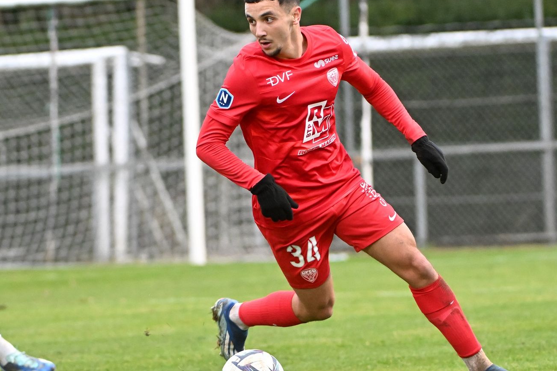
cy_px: 185
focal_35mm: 443
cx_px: 315
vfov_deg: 3.1
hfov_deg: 4.7
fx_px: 6852
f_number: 4
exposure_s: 1/640
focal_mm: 200
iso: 4000
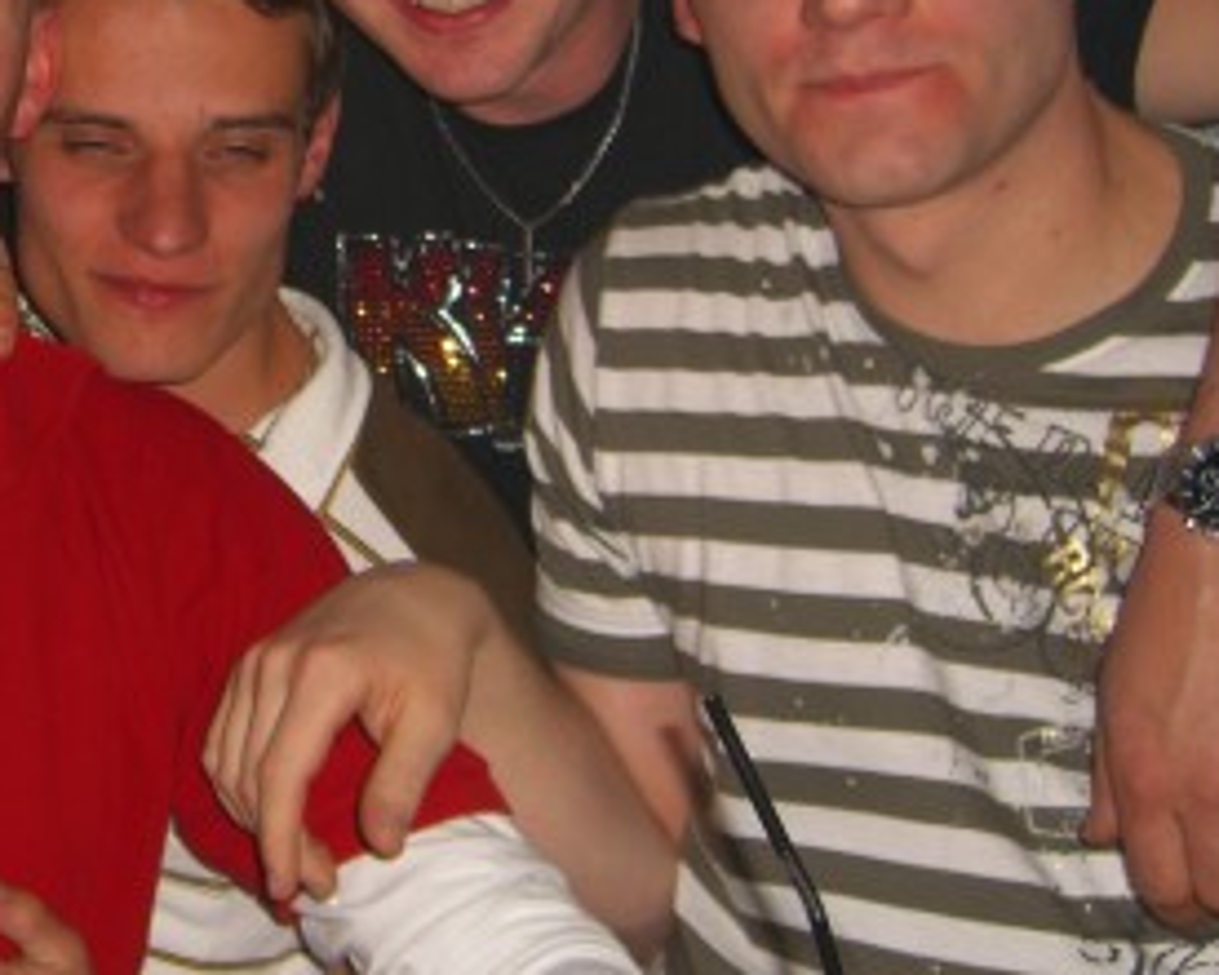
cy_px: 164
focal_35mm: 81
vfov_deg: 18.7
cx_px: 44
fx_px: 2922
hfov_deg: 22.8
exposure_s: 1/60
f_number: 2.8
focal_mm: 7.9
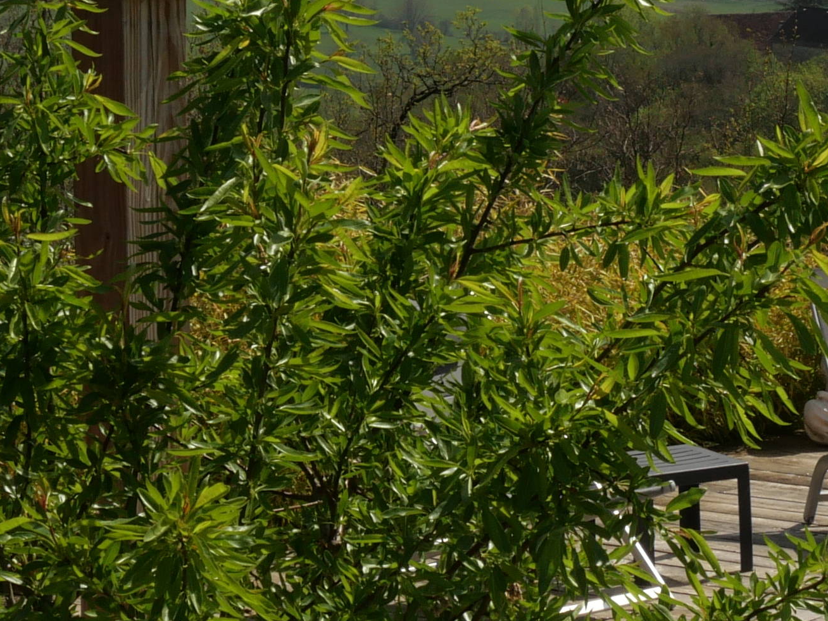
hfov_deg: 9.2
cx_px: 818
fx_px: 5119
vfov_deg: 6.9
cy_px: 242
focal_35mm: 214
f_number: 13
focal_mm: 27
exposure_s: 1/320
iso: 200
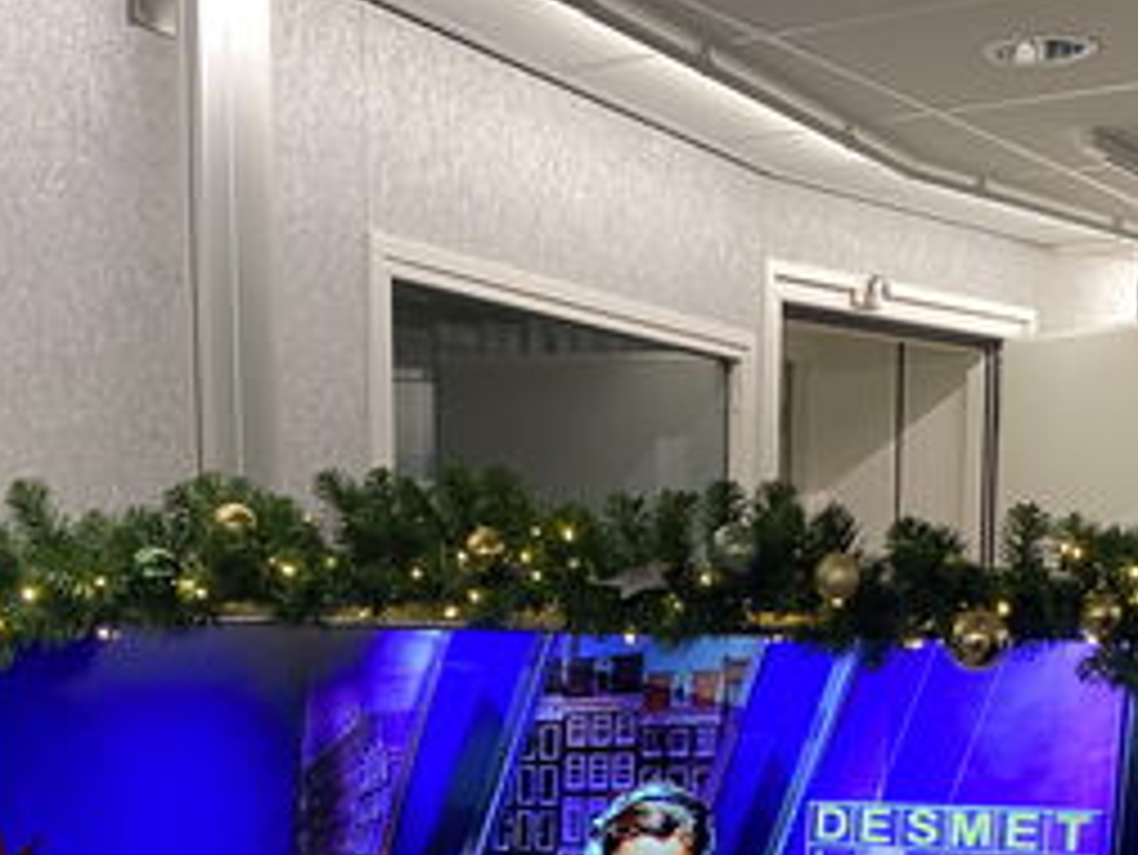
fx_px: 1908
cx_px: 580
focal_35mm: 58
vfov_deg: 24.4
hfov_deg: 33.2
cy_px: 792
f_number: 1.8
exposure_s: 1/50
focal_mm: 4.25
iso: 160
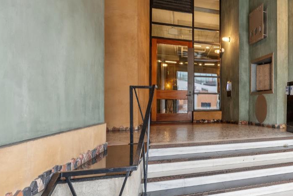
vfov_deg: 43.6
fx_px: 244
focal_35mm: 30
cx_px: 301
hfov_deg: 49.1
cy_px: 109
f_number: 6.3
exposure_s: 1/15
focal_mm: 14
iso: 500
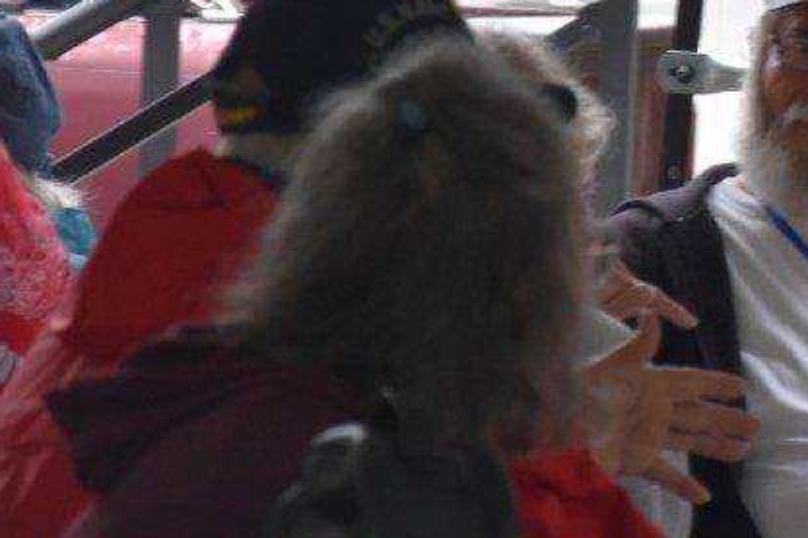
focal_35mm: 436
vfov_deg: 3.1
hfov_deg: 4.7
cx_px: 965
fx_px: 9790
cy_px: 33
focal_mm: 105
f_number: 5.6
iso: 800
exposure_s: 1/160
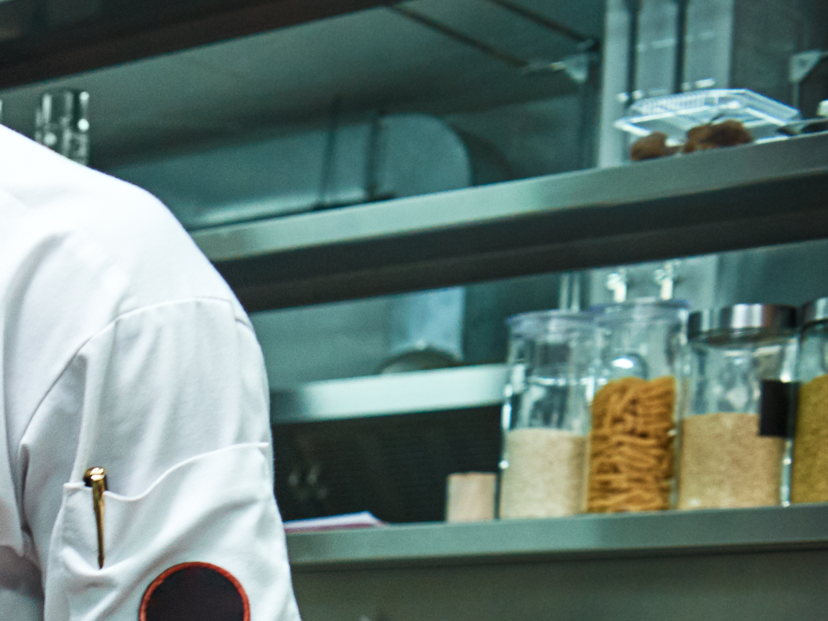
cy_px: 979
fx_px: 2512
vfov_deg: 13.2
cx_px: -683
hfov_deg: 15.8
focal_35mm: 105
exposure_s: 1/80
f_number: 4
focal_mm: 29
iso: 640
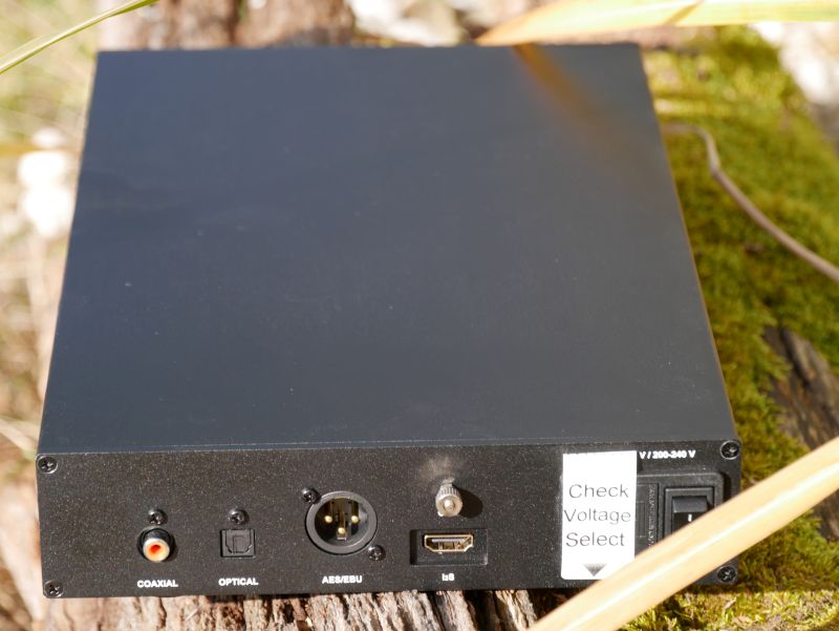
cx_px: 420
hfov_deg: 13.5
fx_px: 3541
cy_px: 316
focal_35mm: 146
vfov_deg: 10.2
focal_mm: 73
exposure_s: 1/250
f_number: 5.4
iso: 200
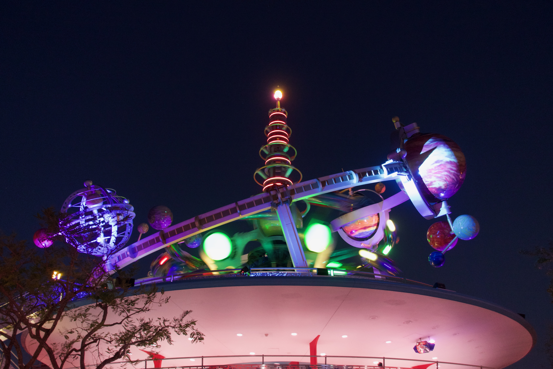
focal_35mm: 35
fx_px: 538
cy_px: 184
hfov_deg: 54.4
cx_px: 276
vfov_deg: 37.9
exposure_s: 1/8
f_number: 2.8
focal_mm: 12.99
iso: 1000
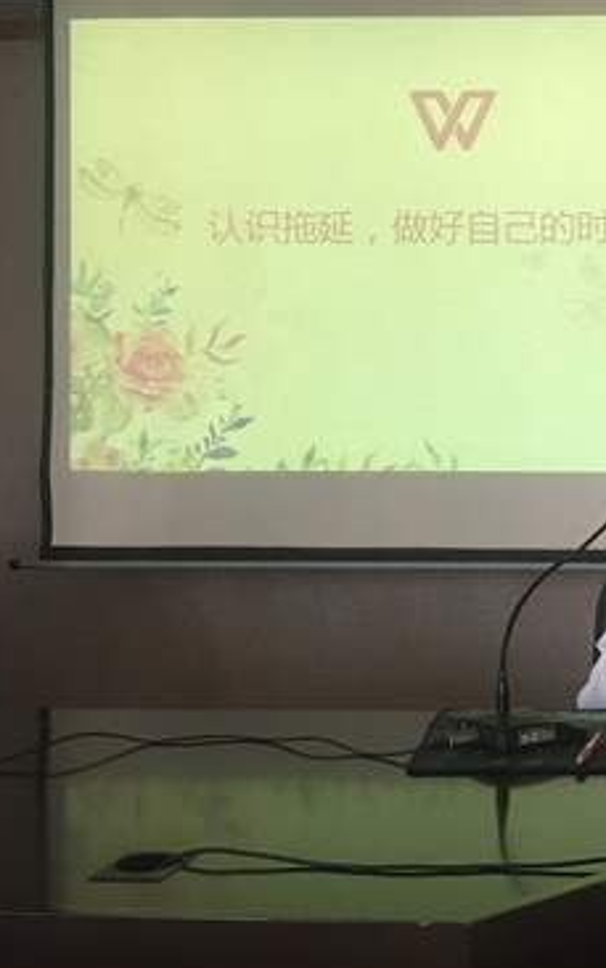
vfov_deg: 47.2
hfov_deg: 28.8
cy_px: 488
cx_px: 590
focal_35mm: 42
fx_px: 1109
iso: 160
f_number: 2.2
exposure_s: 1/33
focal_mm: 4.15
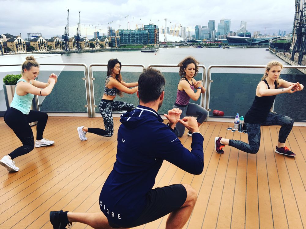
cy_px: 114
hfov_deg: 61.7
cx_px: 153
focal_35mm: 29
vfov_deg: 48.2
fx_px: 256
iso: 25
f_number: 2.2
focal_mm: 4.15
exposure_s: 1/260
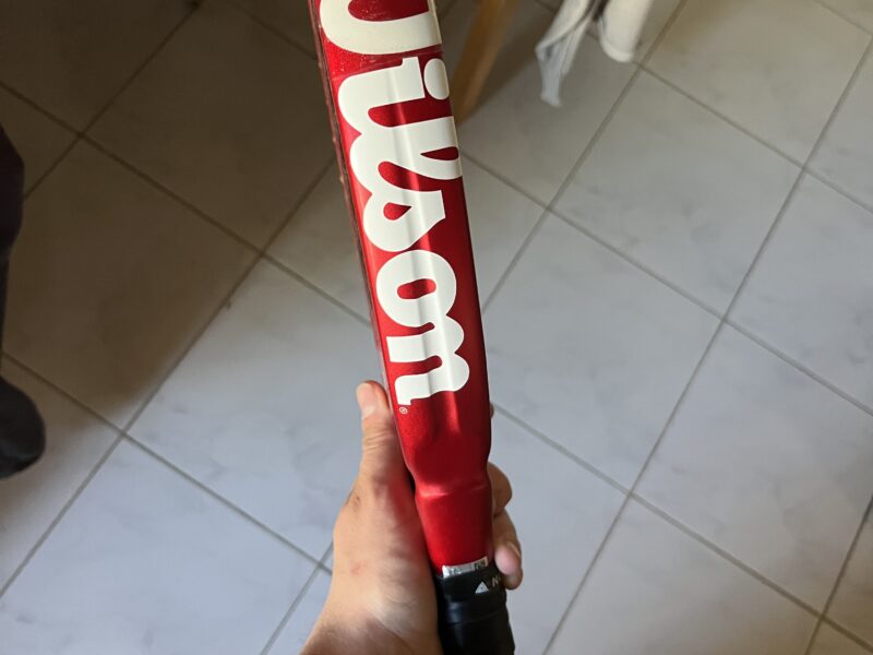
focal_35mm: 26
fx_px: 656
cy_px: 328
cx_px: 436
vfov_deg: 53.1
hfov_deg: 67.3
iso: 500
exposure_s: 1/50
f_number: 1.6
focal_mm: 5.1
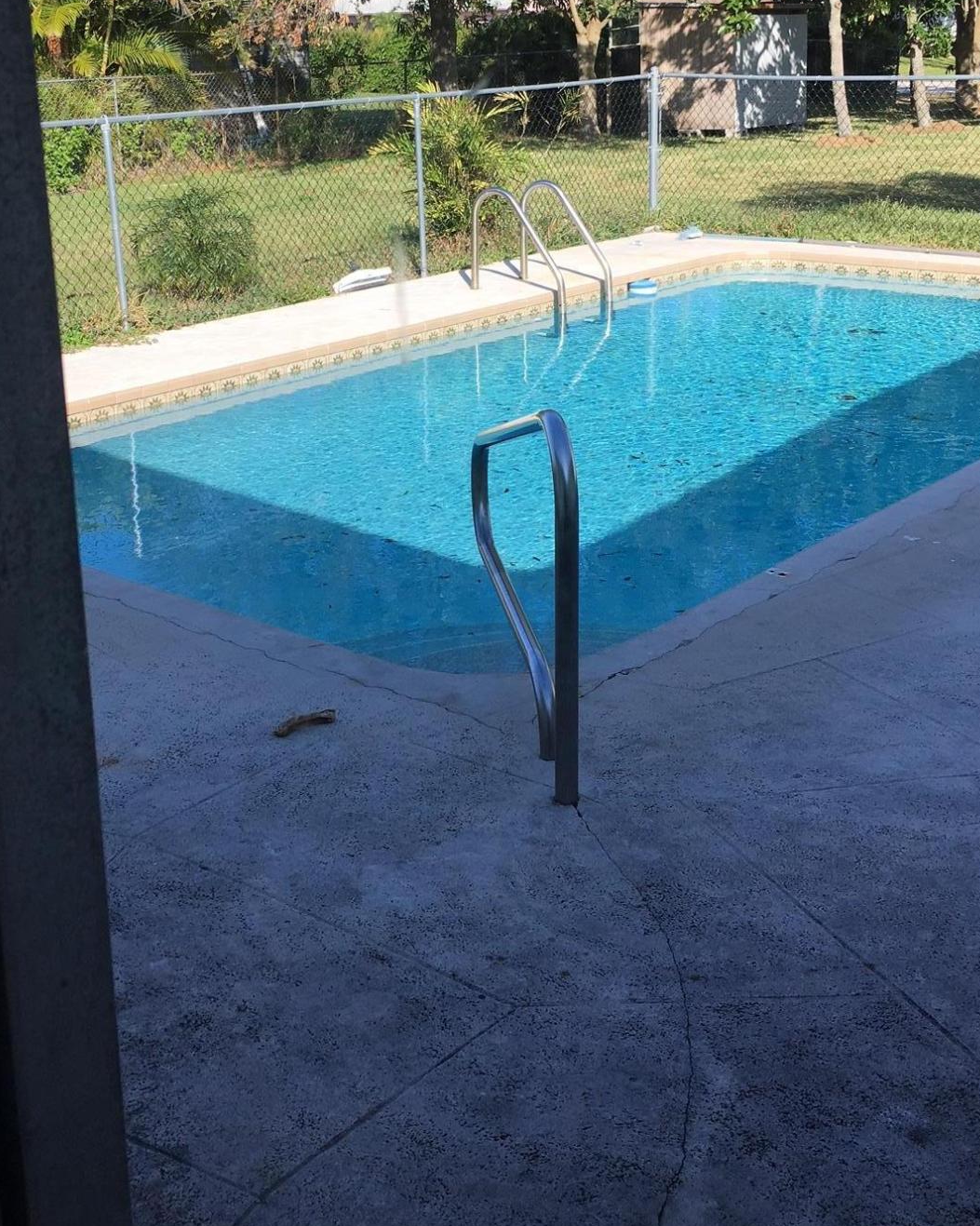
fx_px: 1560
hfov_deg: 34.9
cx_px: 441
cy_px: 441
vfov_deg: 42.5
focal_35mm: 43
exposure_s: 1/836
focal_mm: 4.15
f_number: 2.2
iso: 25
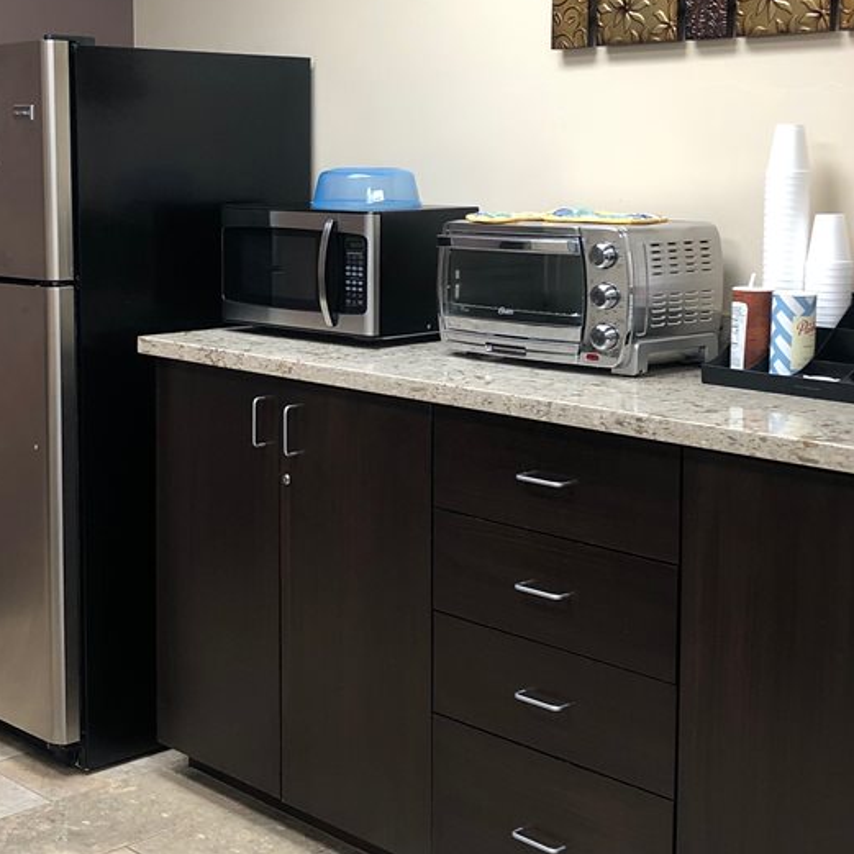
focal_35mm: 57
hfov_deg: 29.9
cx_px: 318
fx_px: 1591
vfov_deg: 29.9
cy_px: 320
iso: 40
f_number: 1.8
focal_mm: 4
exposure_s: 1/24
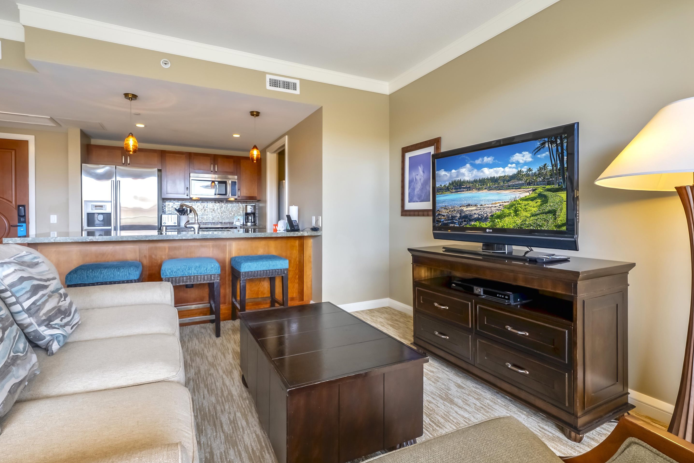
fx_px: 309
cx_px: 336
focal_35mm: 16
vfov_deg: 73.8
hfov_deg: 96.7
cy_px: 220
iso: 640
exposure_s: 1/160
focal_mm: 15
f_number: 11
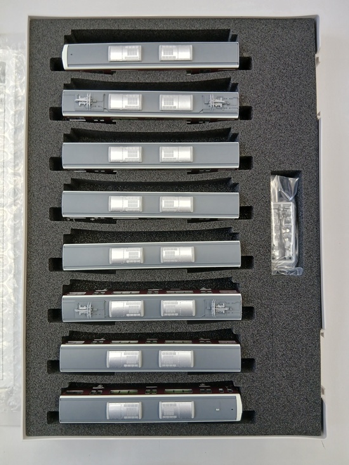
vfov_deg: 67.3
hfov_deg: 53.1
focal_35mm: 26
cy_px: 232
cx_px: 174
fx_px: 349
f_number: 1.8
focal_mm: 3.86
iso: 100
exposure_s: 1/50
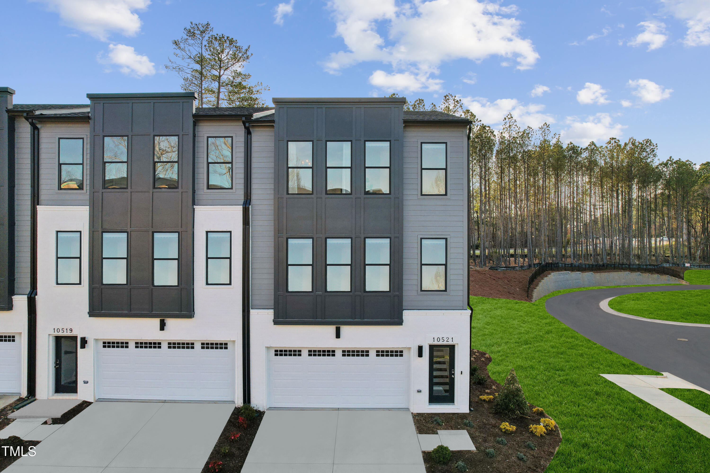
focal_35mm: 22
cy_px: 236
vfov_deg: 57.2
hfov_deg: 78.6
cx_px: 355
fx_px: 434
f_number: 2.8
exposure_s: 1/125
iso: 100
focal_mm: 8.4
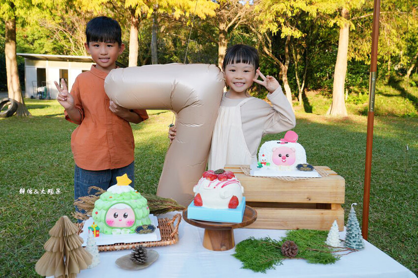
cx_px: 209
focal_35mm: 30
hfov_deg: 61.9
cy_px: 139
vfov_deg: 43.6
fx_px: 348
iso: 160
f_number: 7.1
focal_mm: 30
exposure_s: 1/100
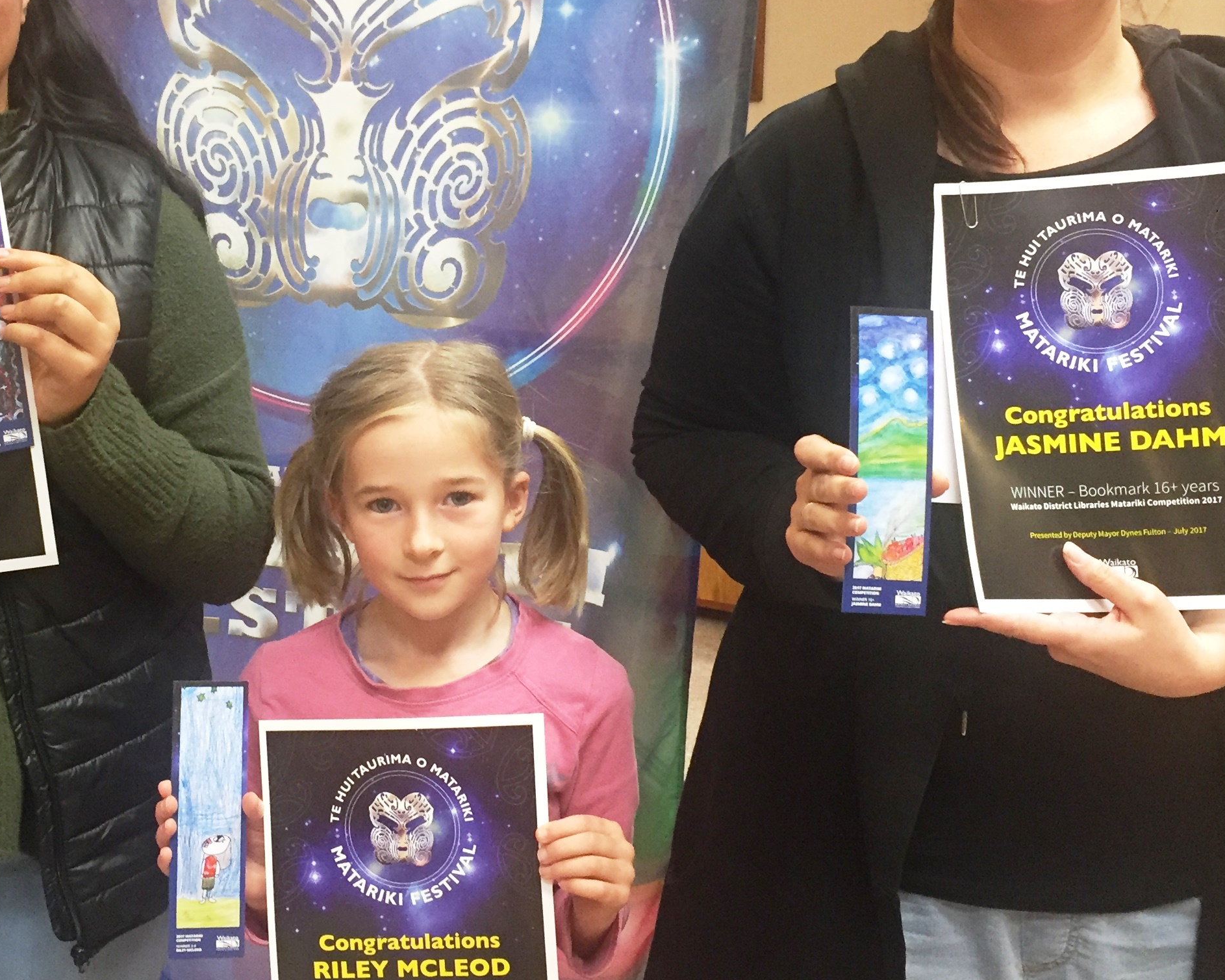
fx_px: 1776
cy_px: 394
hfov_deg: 37.8
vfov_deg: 30.8
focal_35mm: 49
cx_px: 450
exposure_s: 1/33
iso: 200
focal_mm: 4.15
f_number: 2.2
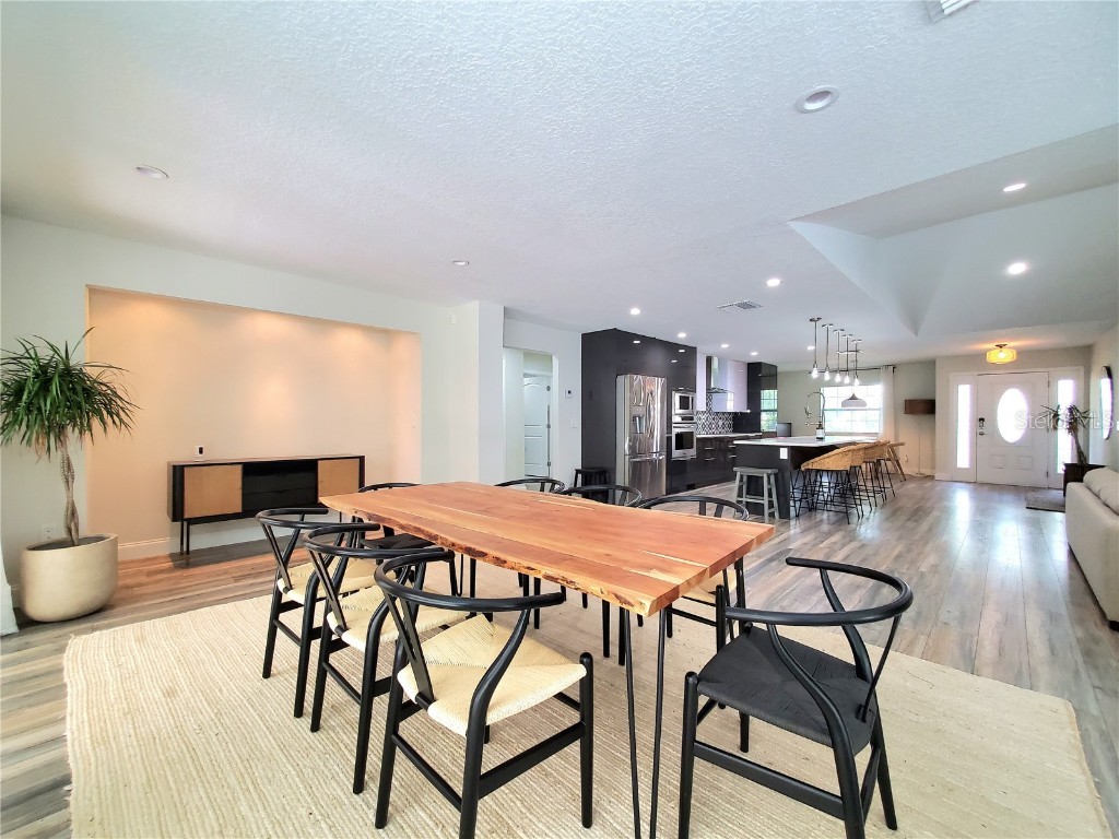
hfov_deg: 106.2
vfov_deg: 89.9
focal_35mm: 13
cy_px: 420
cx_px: 560
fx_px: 420
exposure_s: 1/60.2
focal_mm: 1.8
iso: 250
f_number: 2.2
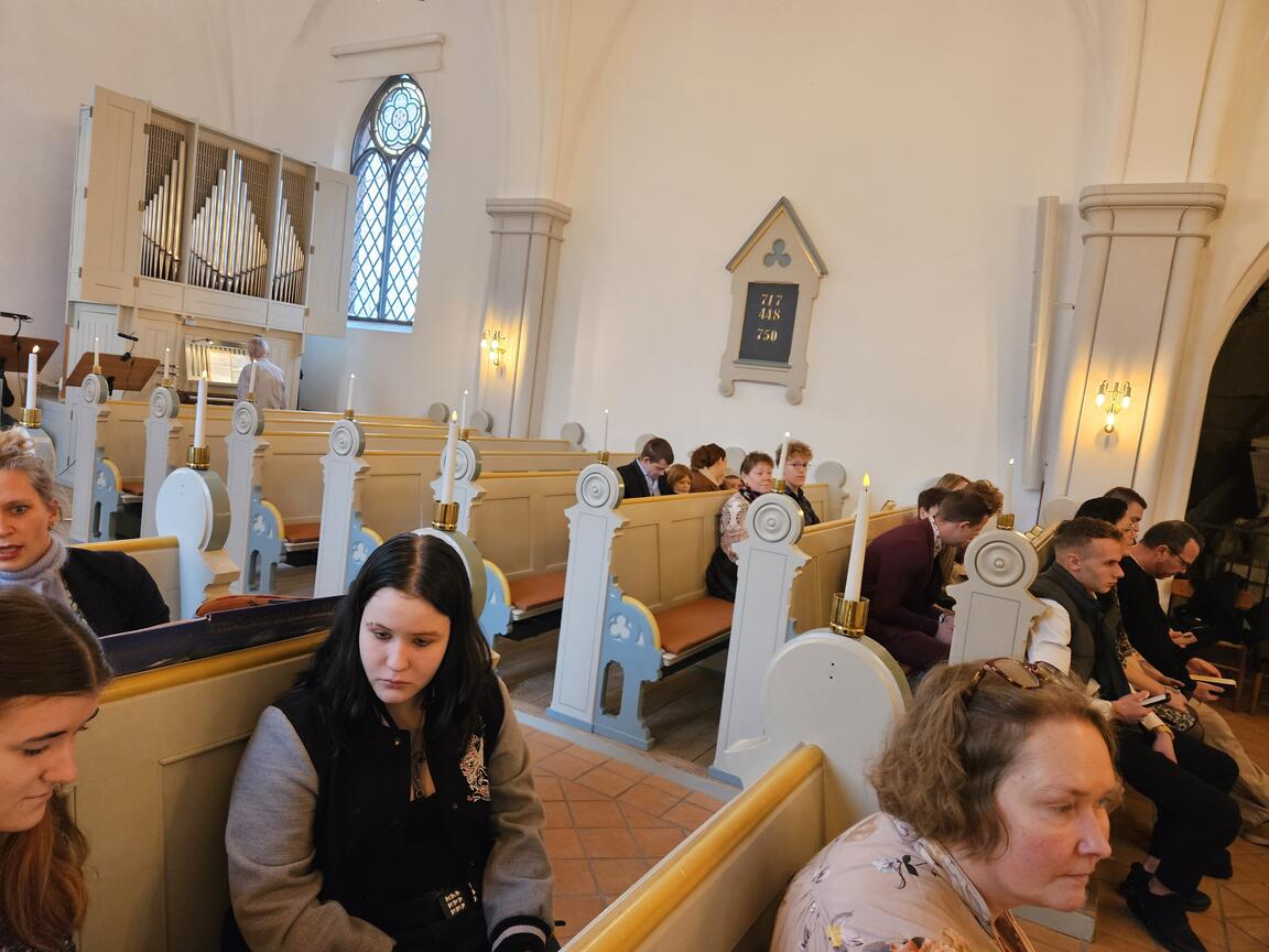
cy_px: 476
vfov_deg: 58.9
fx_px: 843
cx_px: 634
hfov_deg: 73.9
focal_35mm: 23
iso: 500
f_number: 1.8
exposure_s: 1/100
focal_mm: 5.4
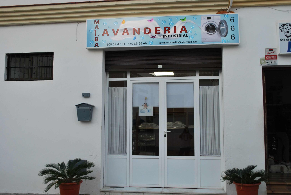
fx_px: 291
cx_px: 146
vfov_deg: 37.0
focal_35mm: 36
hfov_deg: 53.1
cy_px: 98
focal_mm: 24
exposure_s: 1/100
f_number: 5
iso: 200
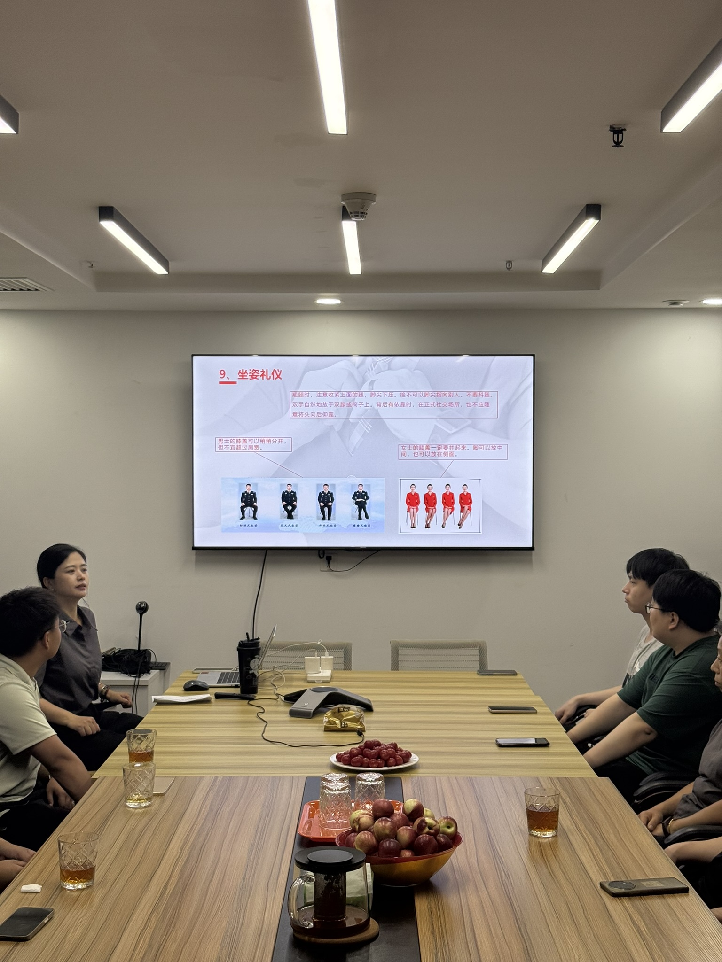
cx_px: 361
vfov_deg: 39.7
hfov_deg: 30.3
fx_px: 1335
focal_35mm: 48
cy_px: 481
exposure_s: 1/100
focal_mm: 6.76
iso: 80
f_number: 1.78
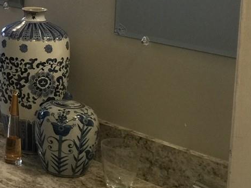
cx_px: -166
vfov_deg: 14.5
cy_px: -9
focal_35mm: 100
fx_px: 725
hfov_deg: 17.0
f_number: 2.2
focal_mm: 4.15
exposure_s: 1/30
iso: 50
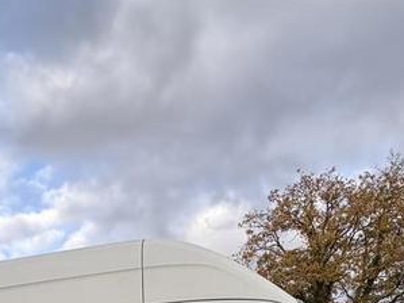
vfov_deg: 26.1
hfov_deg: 44.3
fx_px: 490
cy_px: 445
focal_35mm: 42
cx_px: 141
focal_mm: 2.22
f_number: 2.2
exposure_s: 1/473
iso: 40
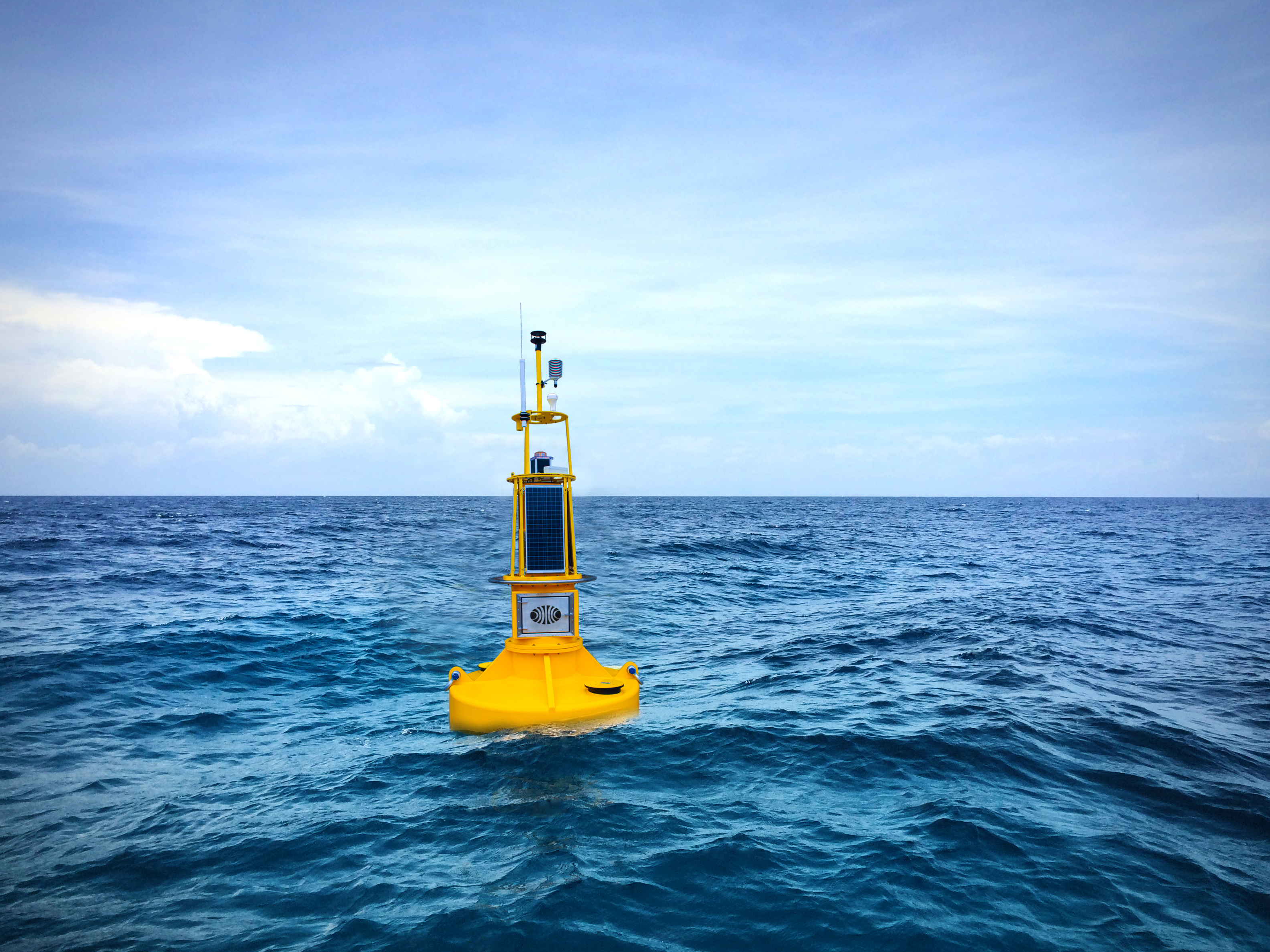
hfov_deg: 58.4
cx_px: 630
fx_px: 1137
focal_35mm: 31
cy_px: 472
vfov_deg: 45.4
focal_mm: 4.12
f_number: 2.2
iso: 32
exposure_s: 1/2933
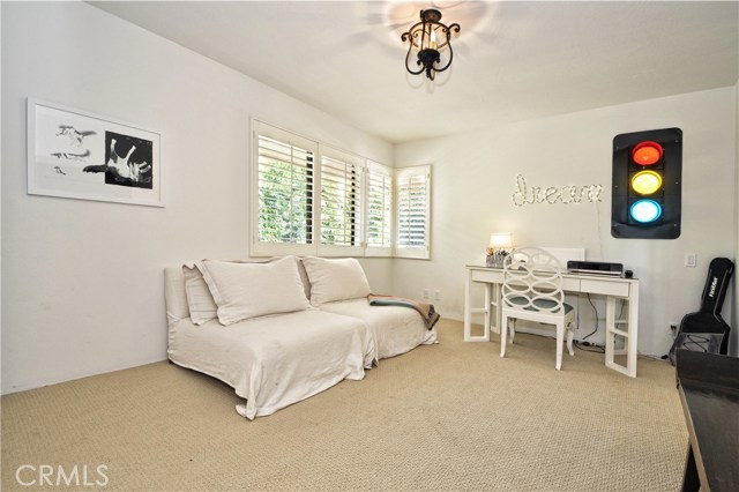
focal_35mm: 15
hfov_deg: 100.4
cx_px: 370
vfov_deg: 77.3
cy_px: 246
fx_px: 308
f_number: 9
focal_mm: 10
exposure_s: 1/20
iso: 200
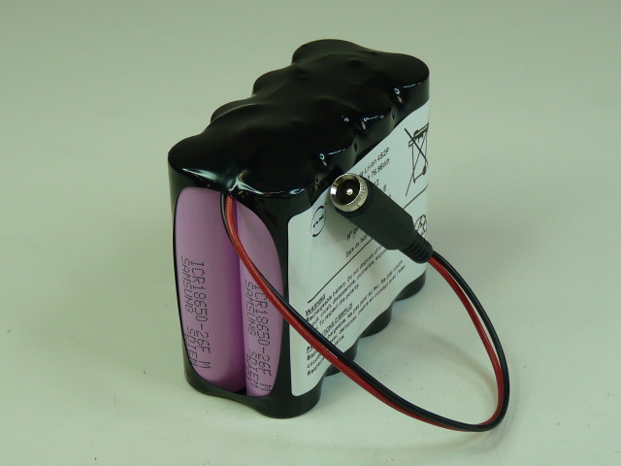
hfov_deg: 20.7
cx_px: 310
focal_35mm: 95
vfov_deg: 15.6
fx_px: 1704
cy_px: 233
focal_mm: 9.5
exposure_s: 1/80
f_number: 3.2
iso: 100
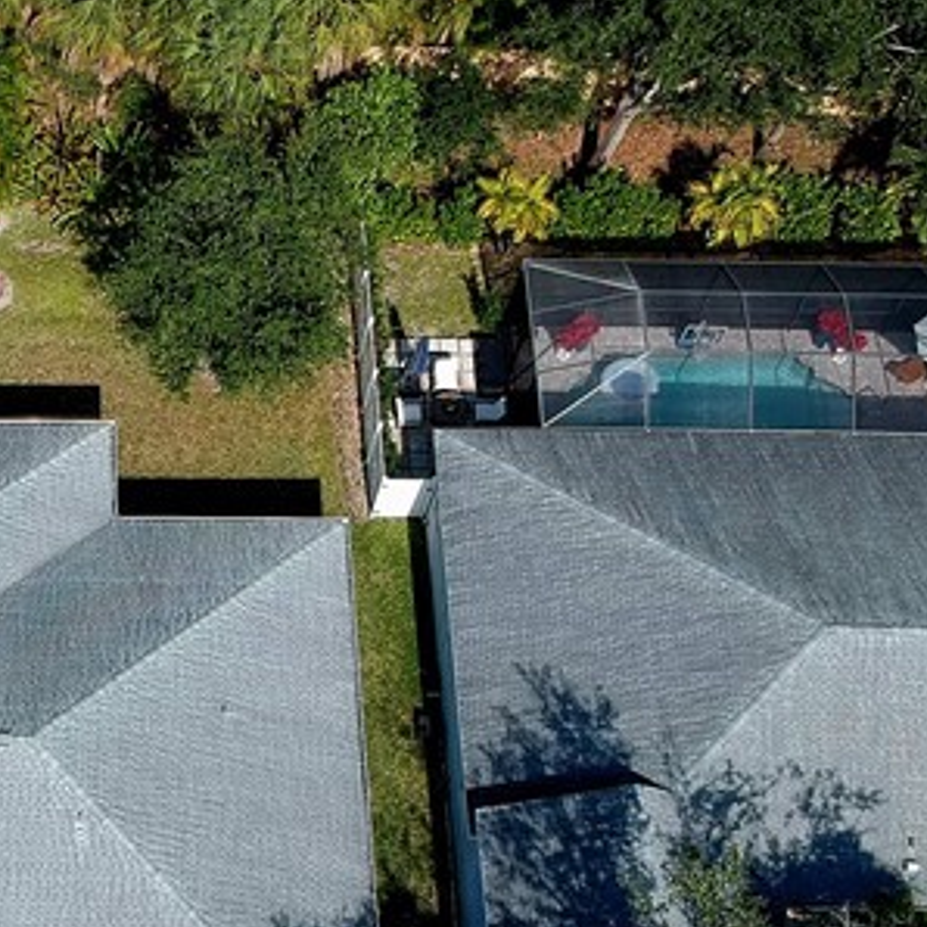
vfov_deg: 22.3
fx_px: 2303
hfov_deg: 21.7
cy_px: 821
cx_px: -56
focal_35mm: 76
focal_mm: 4.49
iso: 100
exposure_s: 1/833
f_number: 2.6
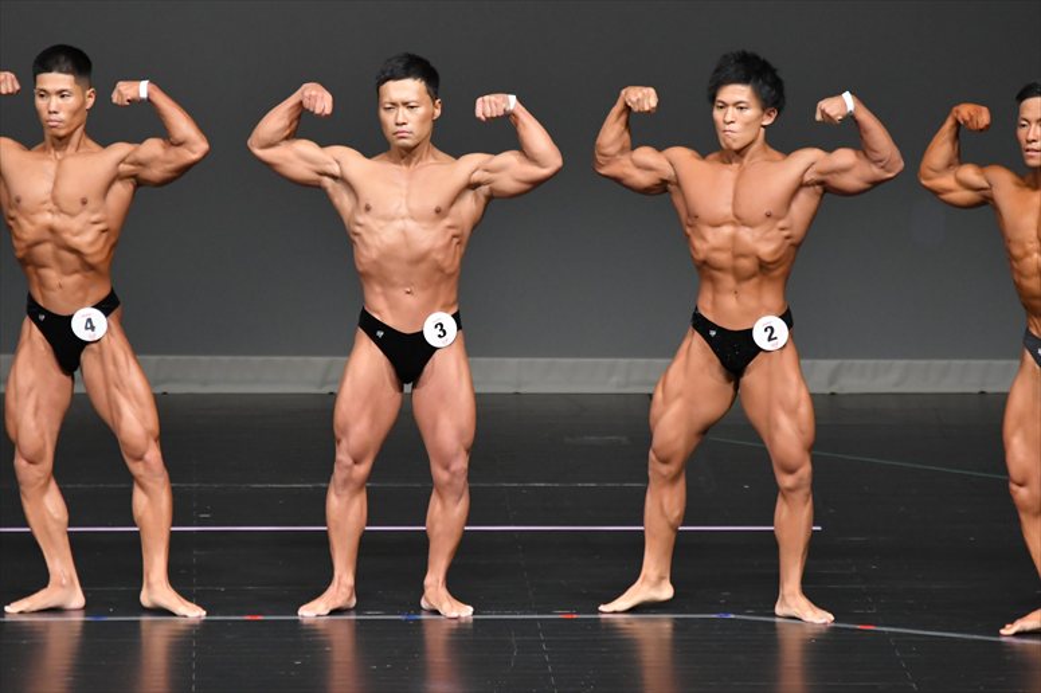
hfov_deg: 6.0
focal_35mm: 345
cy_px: 346
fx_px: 9972
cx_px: 520
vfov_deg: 4.0
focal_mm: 230
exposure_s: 1/400
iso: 4000
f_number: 5.6
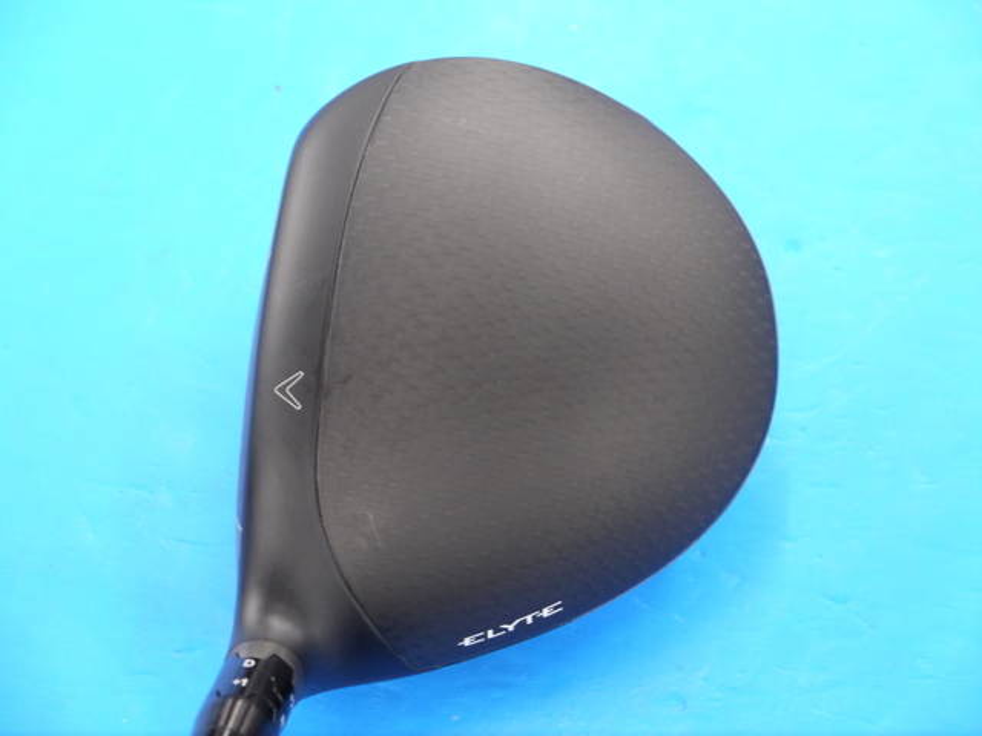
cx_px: 491
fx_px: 2383
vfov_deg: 17.6
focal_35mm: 84
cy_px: 368
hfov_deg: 23.3
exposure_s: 1/50
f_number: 5.6
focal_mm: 42
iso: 800
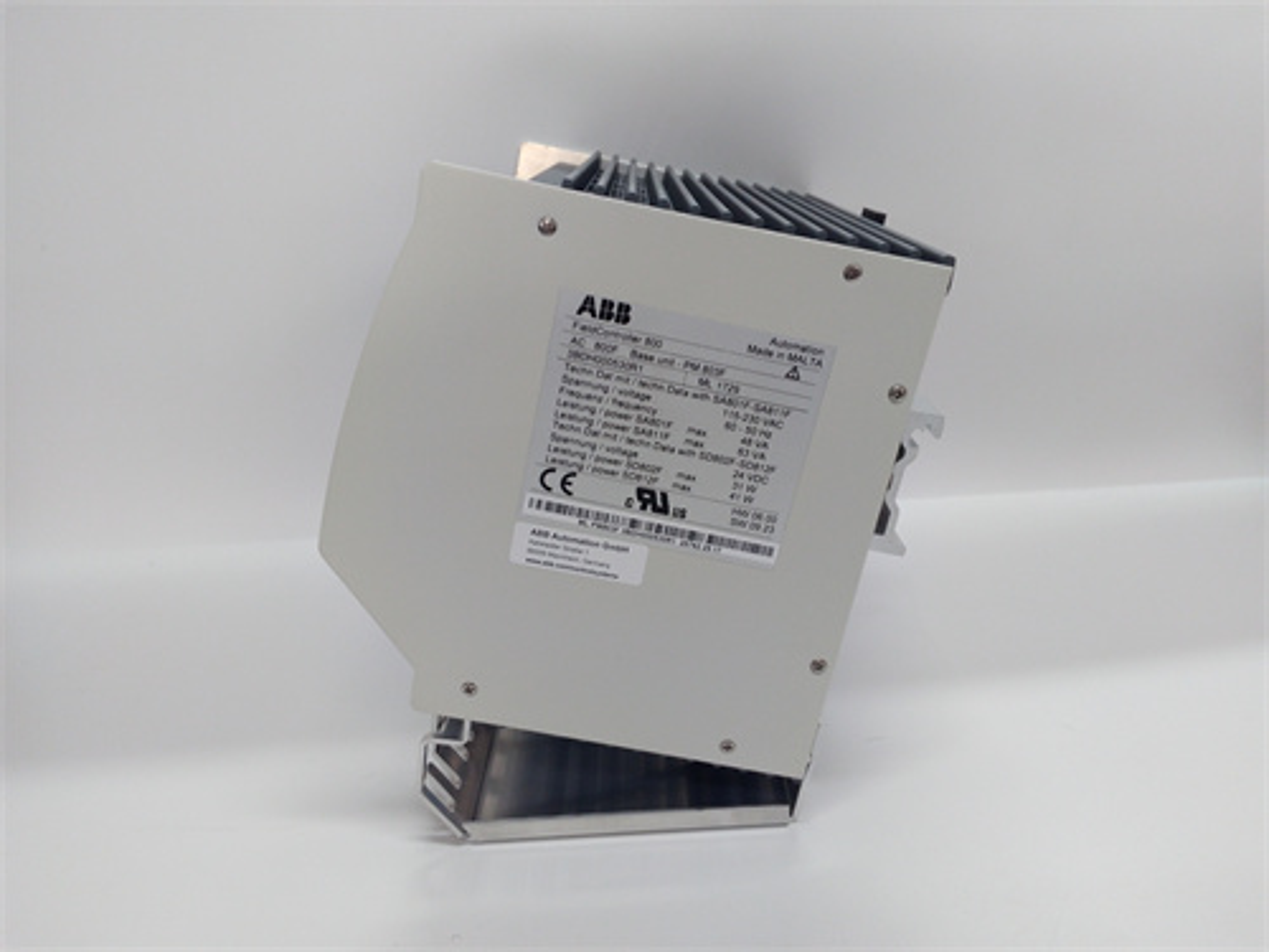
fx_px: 990
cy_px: 476
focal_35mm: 27
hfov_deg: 65.3
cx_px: 634
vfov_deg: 51.4
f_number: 2
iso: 104
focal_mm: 3.79
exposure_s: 1/33
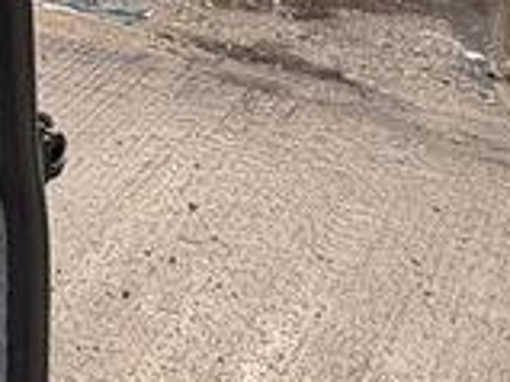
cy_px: -141
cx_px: 16
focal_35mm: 79
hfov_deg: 23.8
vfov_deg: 17.3
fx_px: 1163
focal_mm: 2.22
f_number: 2.2
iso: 50
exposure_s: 1/210
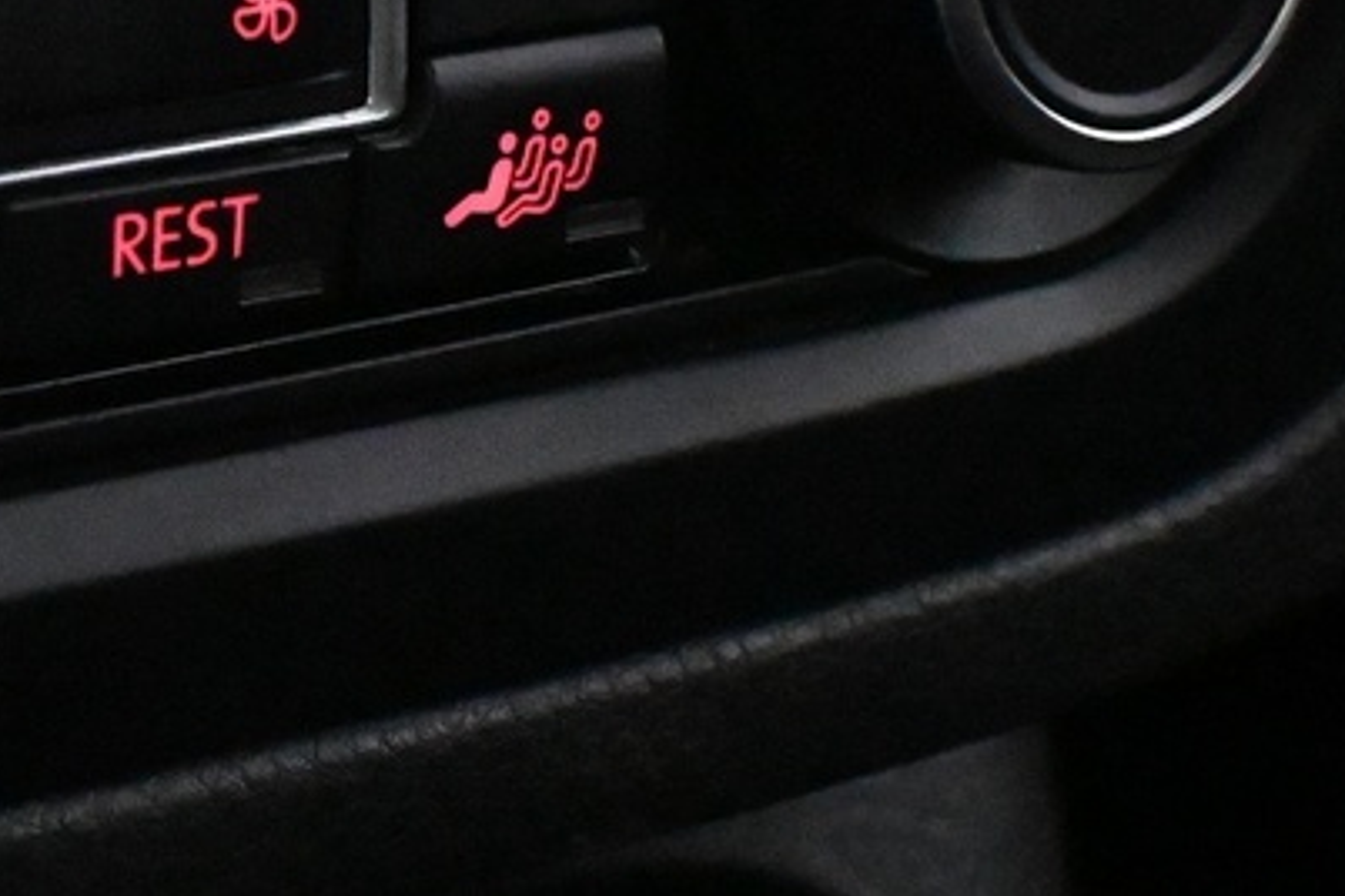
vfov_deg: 10.1
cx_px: -525
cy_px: -204
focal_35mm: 133
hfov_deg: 14.6
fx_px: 4969
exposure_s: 1/125
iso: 12800
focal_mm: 22
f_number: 4
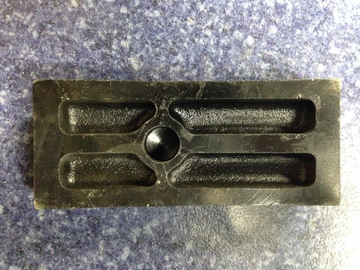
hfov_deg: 55.4
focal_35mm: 33
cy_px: 135
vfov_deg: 42.9
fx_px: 343
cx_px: 180
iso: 800
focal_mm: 4.12
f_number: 2.4
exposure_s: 1/15
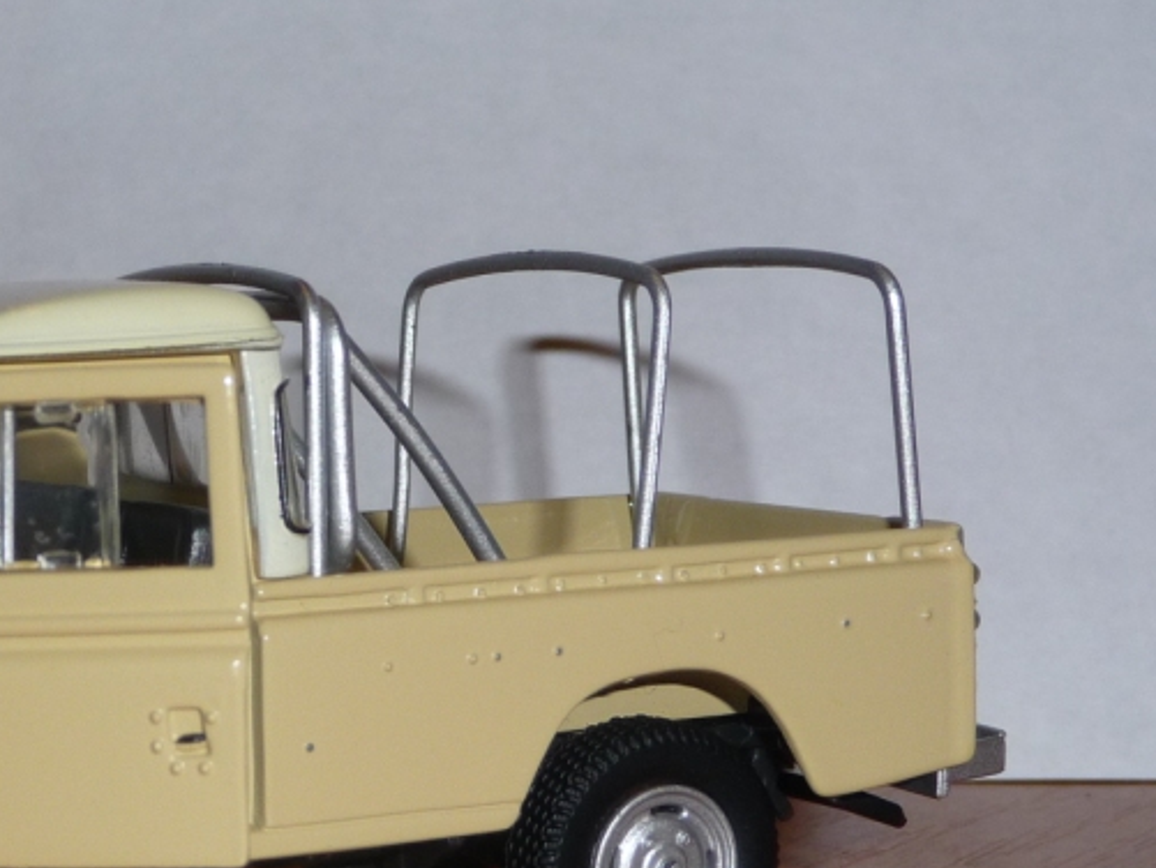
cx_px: 118
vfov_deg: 16.0
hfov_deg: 20.9
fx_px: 3073
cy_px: 644
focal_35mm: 92
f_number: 4.1
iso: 100
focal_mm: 7.6
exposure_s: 1/30
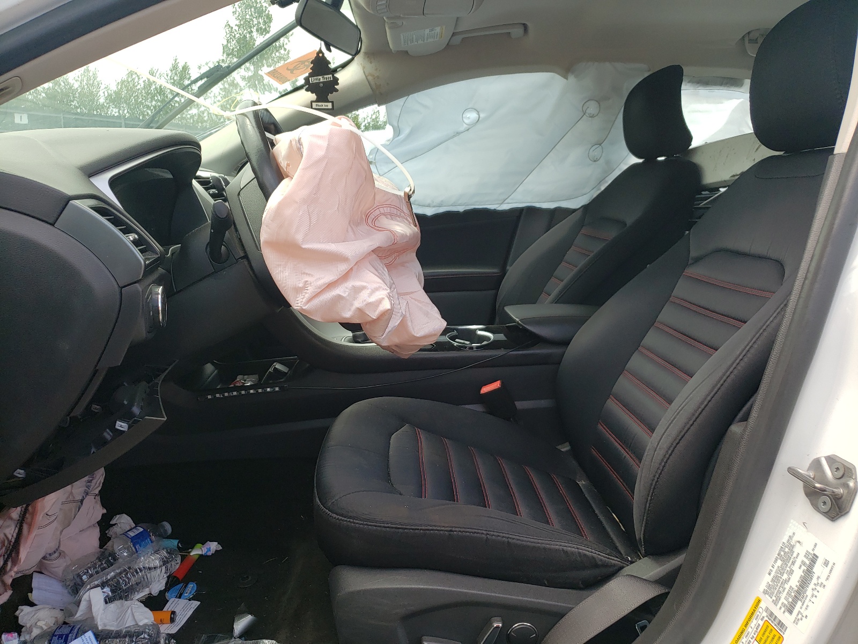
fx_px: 644
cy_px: 322
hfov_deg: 67.3
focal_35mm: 26
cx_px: 429
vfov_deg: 53.1
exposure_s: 1/556
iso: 50
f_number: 1.5
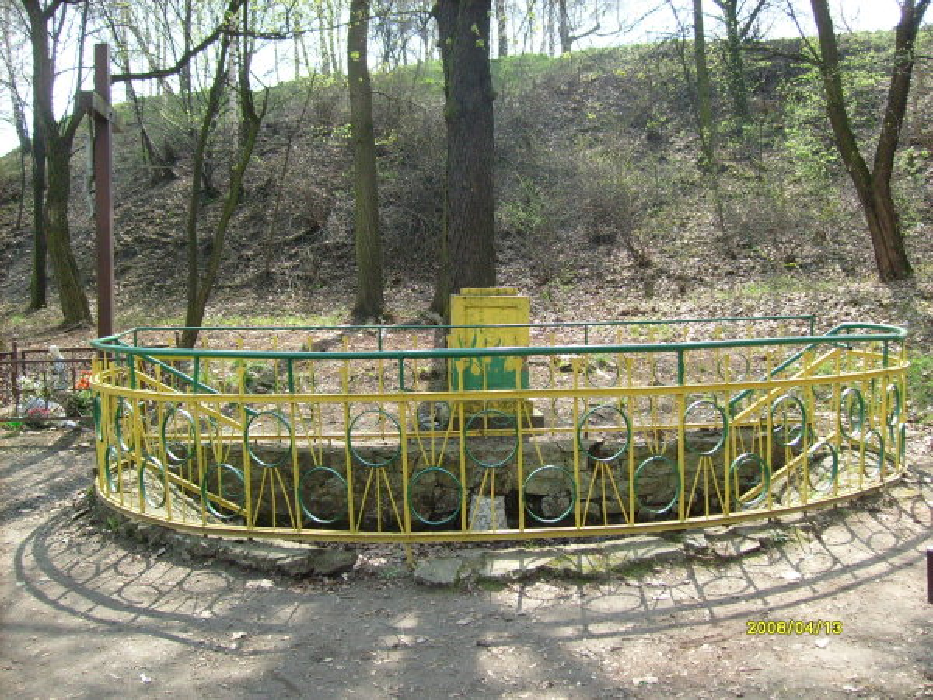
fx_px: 943
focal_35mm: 35
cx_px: 466
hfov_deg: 52.6
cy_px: 350
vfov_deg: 40.7
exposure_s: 1/350
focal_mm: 5.8
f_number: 2.8
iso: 80
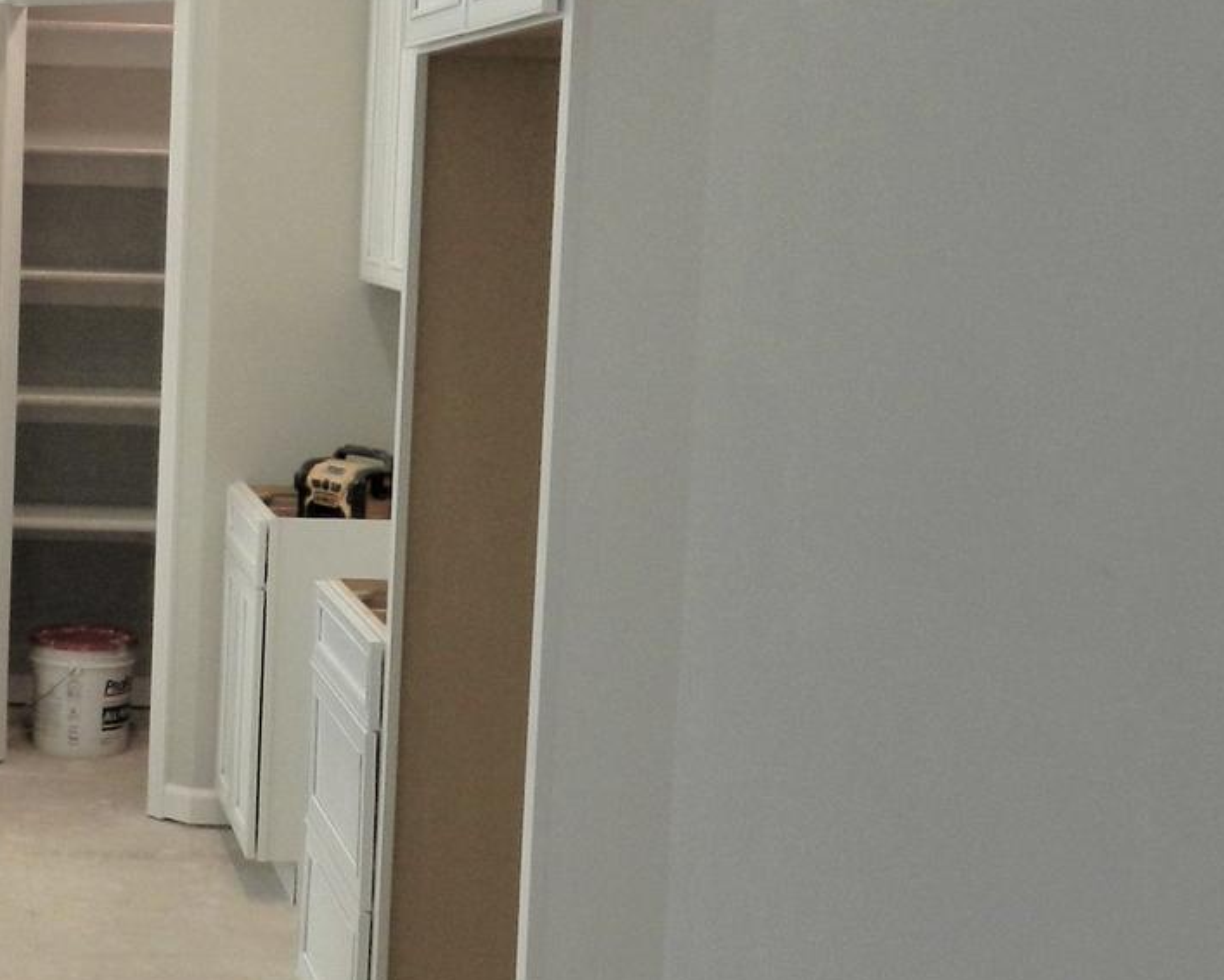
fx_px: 2355
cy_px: 395
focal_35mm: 65
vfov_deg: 23.5
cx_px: -16
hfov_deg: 27.4
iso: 160
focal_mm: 4
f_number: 3.4
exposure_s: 1/100
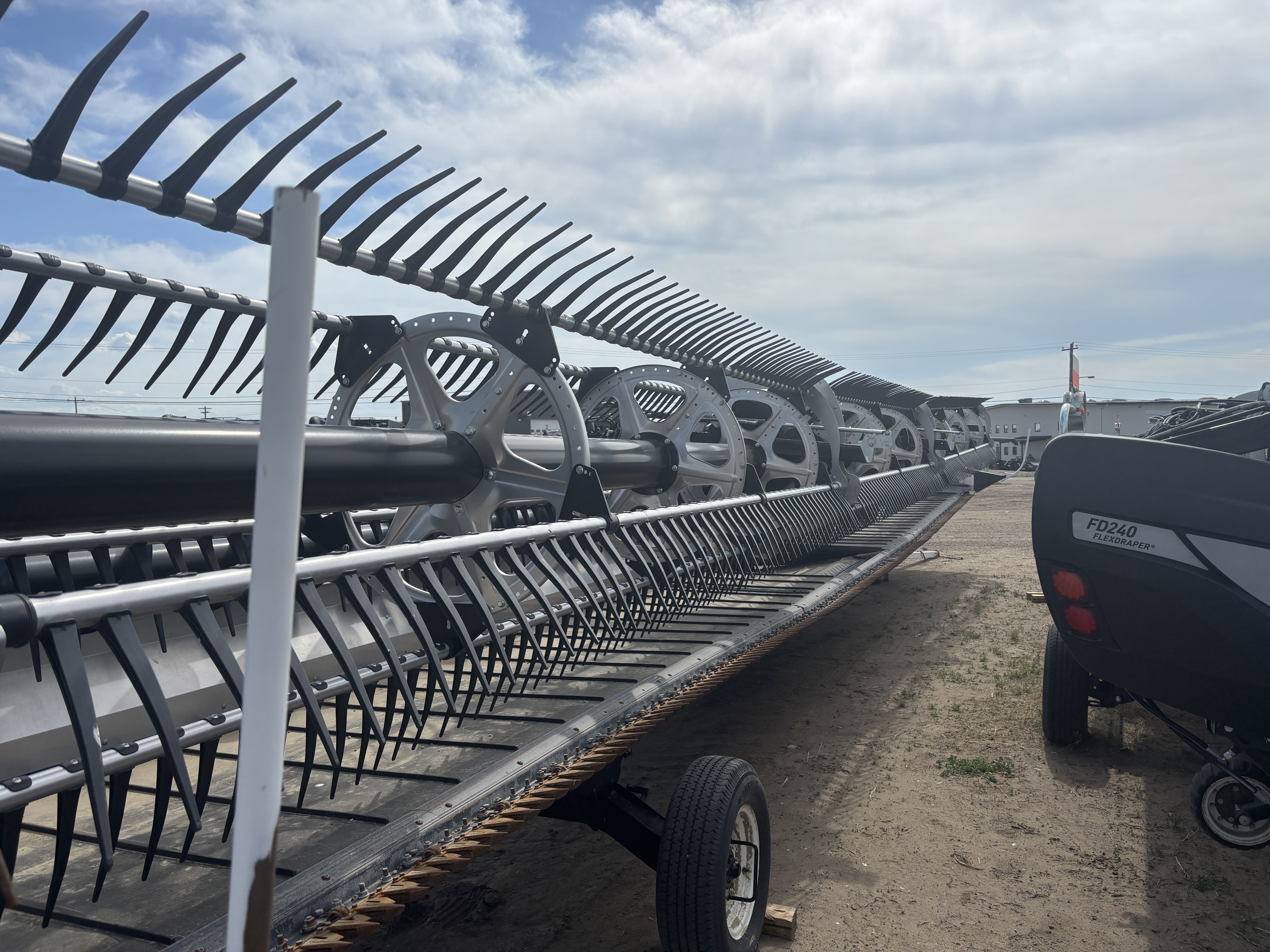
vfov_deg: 53.1
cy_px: 476
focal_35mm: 26
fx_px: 954
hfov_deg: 67.3
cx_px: 635
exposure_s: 1/5952
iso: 50
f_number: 1.6
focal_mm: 5.96
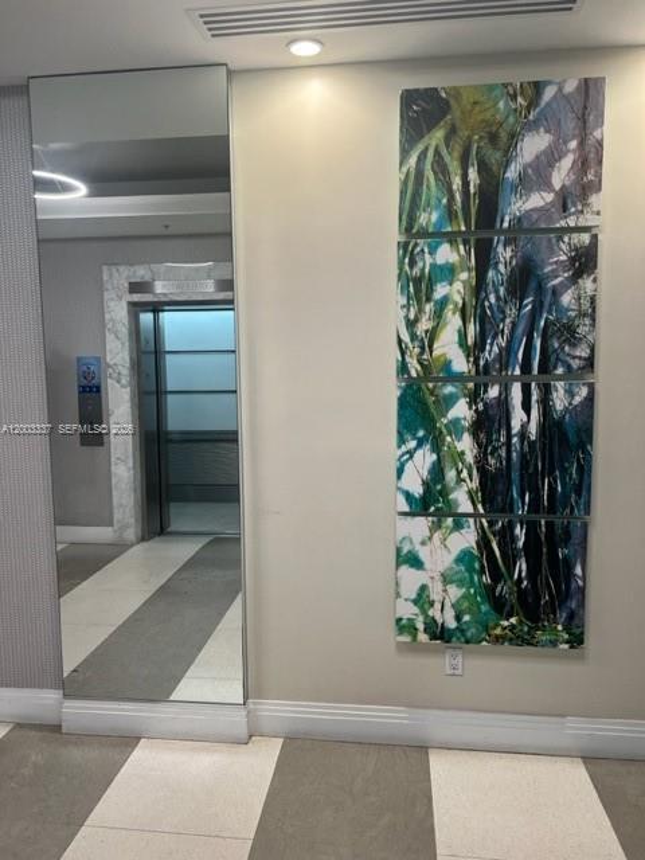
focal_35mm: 26
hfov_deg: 53.1
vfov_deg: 67.3
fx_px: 646
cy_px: 430
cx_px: 322
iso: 125
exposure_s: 1/120
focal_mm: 5.7
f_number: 1.5
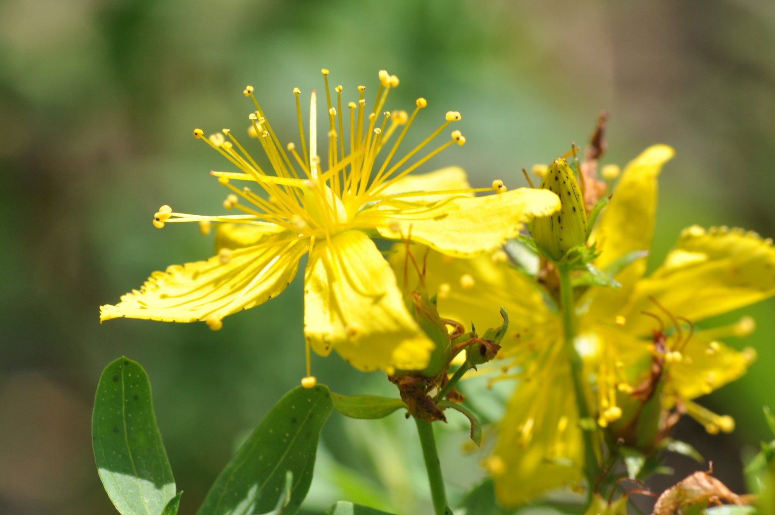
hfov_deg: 11.1
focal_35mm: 186
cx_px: 341
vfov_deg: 7.4
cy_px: 250
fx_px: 3990
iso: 200
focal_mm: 105
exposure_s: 1/200
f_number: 11
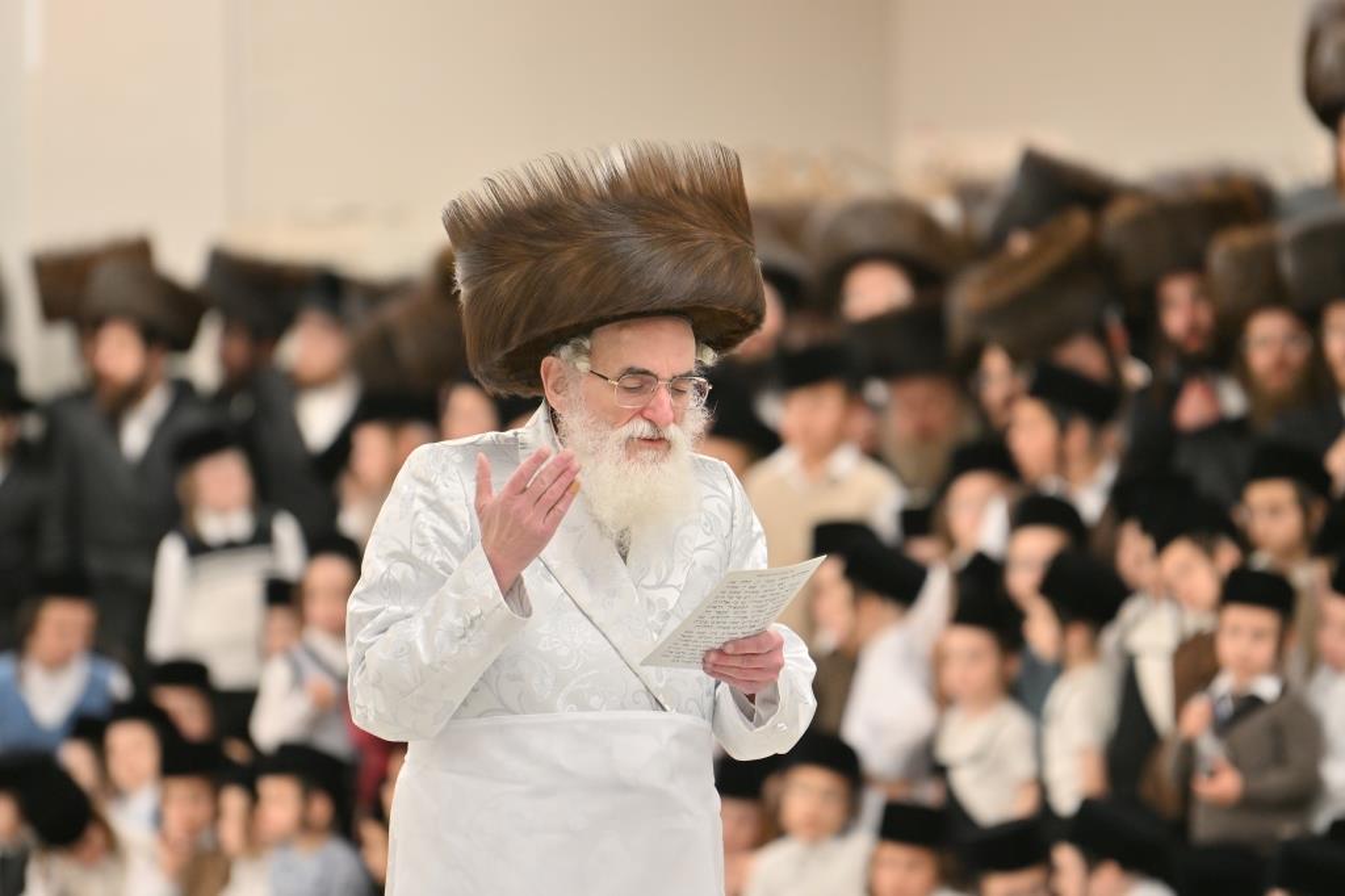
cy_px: 448
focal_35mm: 300
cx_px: 672
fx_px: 11204
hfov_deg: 6.9
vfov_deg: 4.6
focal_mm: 200
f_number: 2.8
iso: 200
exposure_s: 1/200
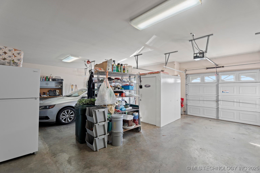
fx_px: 116
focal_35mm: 16
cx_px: 130
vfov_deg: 73.7
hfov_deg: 96.7
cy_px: 86
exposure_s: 2.5
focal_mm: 16
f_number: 9
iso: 250
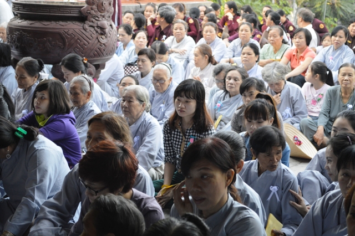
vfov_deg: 18.9
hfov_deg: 28.1
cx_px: 178
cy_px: 118
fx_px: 710
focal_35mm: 72
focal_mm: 48
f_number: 5.6
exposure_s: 1/50
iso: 400
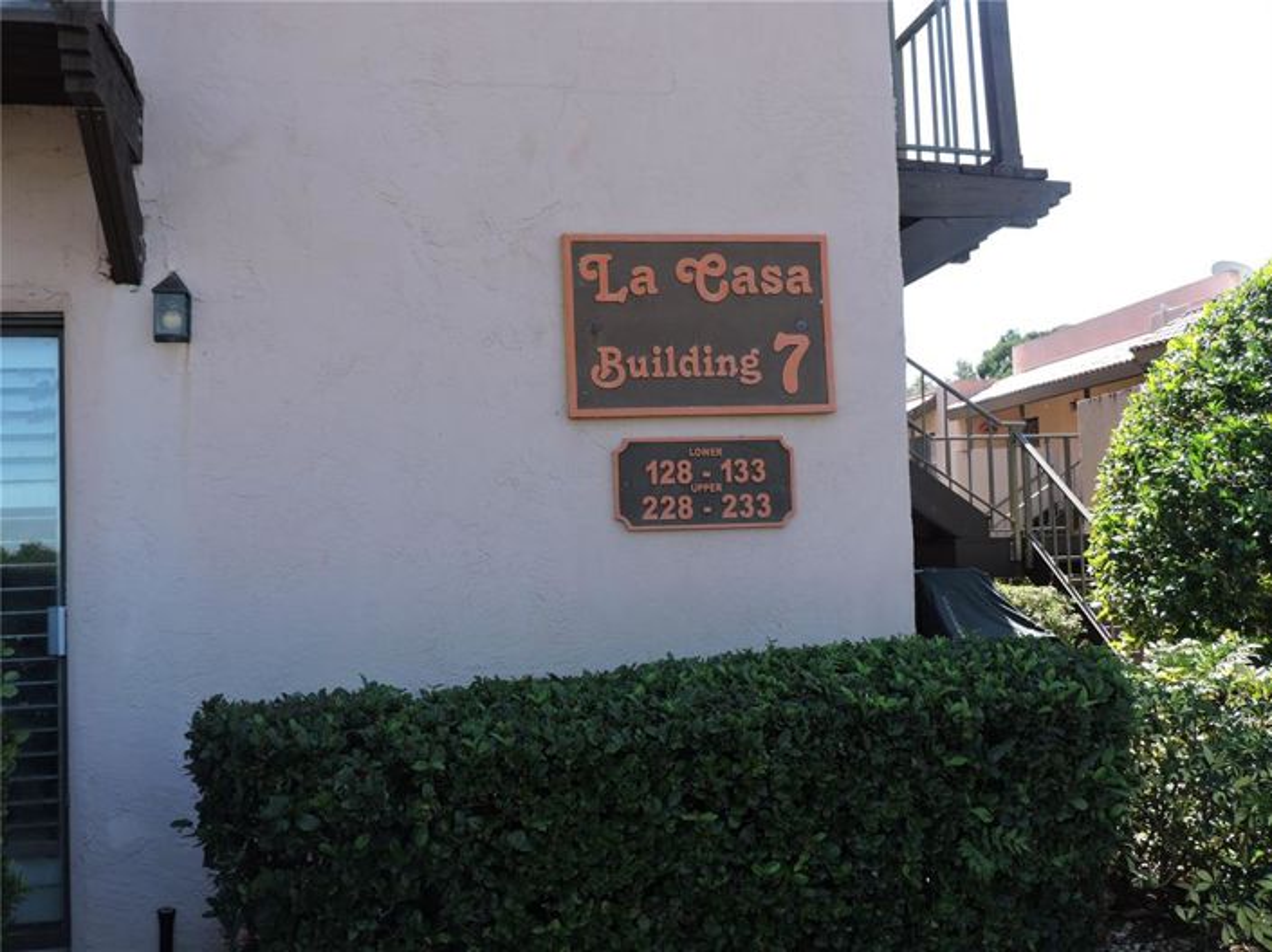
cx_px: 636
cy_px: 476
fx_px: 1469
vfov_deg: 35.9
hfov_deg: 46.8
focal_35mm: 40
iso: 100
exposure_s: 1/250
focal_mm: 7.1
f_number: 3.3
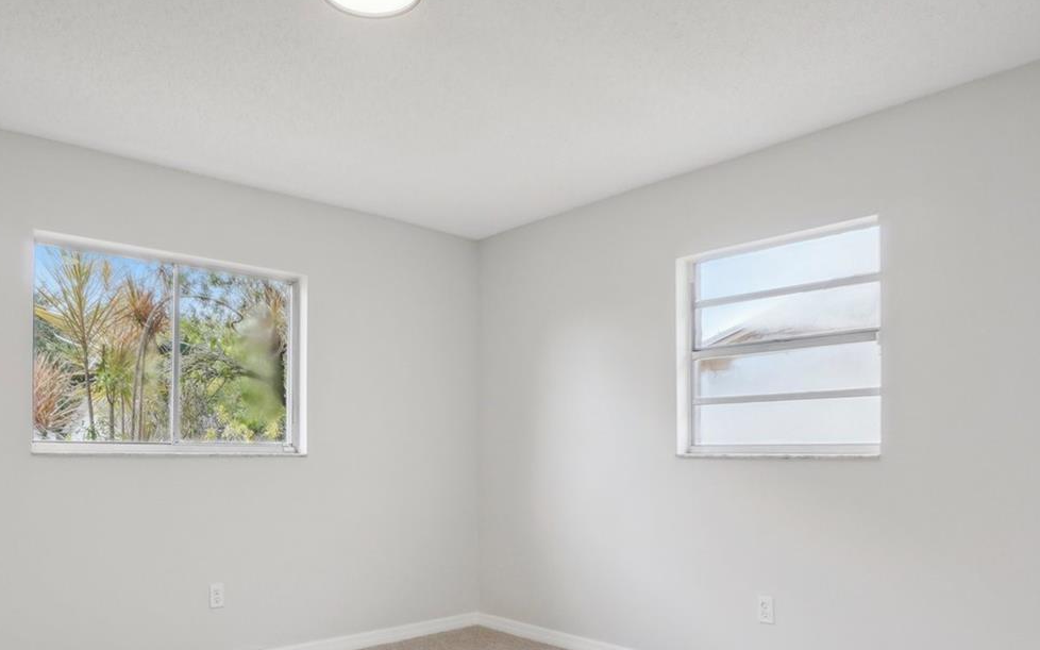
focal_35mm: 25
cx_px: 429
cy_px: 451
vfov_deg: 48.1
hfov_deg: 72.0
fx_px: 709
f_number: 8
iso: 400
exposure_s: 1/80
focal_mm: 10
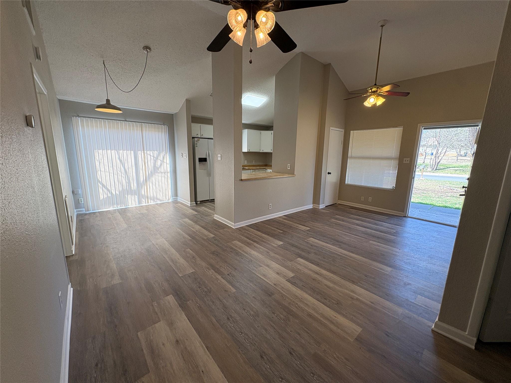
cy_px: 192
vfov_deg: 85.7
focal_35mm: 14
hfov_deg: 102.1
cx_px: 256
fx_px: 207
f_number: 2.2
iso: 125
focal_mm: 2.22
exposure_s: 1/120
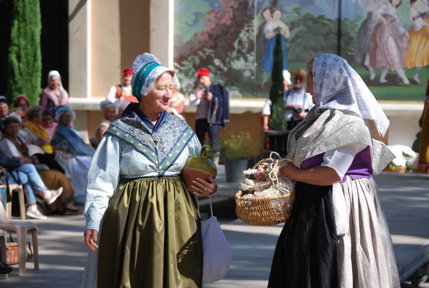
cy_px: 144
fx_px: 1469
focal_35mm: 123
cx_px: 214
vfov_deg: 11.2
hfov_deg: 16.6
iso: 160
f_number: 5.6
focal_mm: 82
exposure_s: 1/500
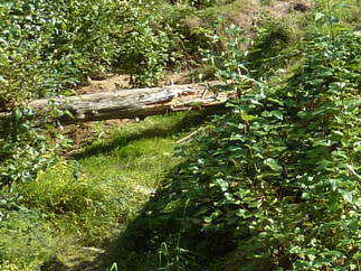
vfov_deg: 11.6
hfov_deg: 13.8
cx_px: 691
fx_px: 1293
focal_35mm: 124
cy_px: -103
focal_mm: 4.1
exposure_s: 1/500
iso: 100
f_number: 3.3
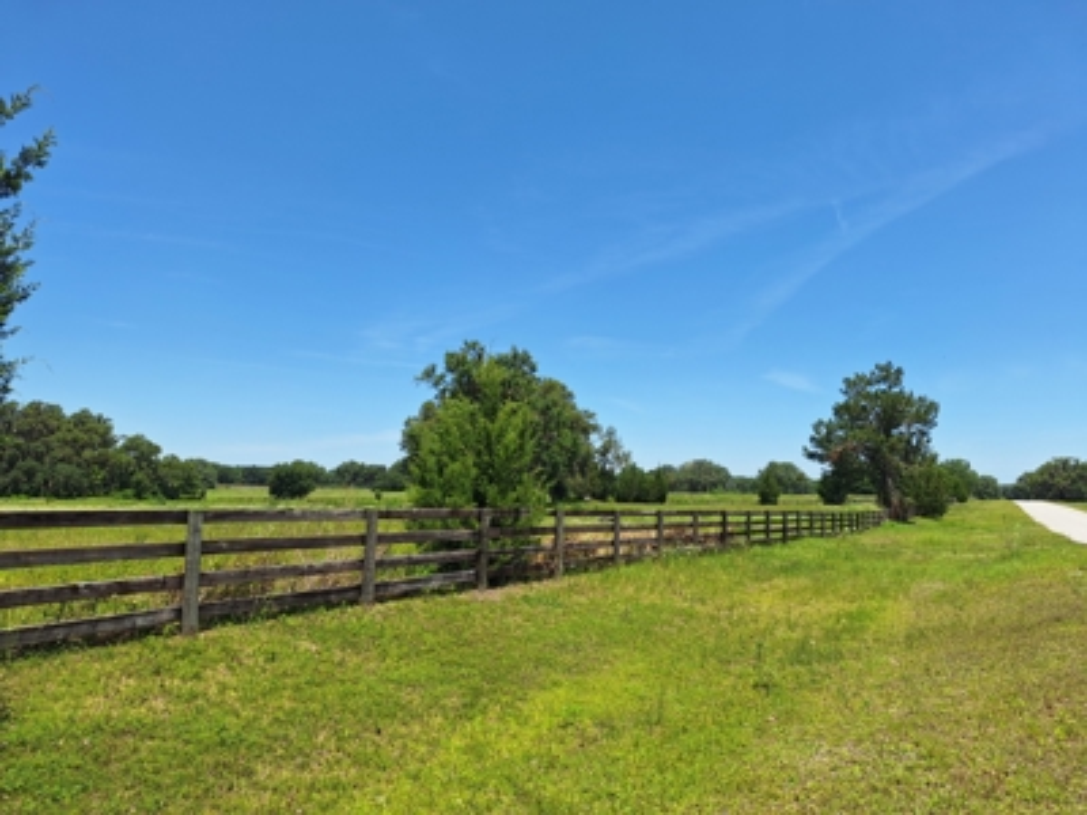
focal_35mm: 23
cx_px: 544
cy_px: 408
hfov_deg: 73.9
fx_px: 722
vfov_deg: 58.9
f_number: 1.8
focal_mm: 5.54
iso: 40
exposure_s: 1/2088
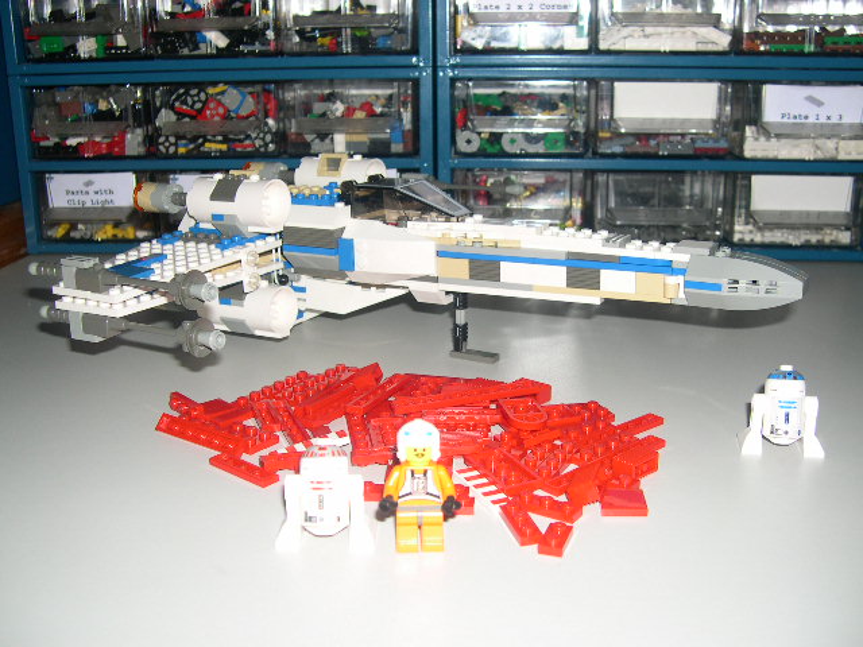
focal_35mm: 38
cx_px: 432
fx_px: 947
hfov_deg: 49.0
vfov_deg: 37.7
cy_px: 324
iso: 100
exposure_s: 1/60
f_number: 2.8
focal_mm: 8
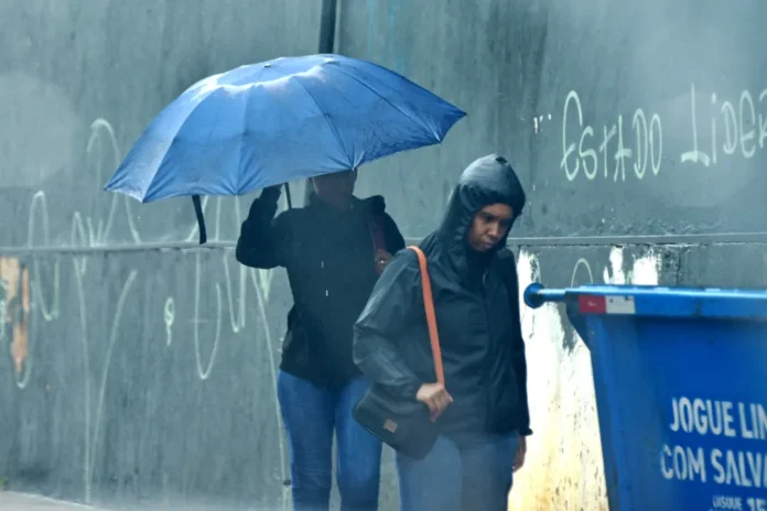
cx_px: 384
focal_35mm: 200
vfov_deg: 6.9
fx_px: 4261
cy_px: 256
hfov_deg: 10.3
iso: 400
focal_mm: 200
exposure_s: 1/500
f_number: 5.6
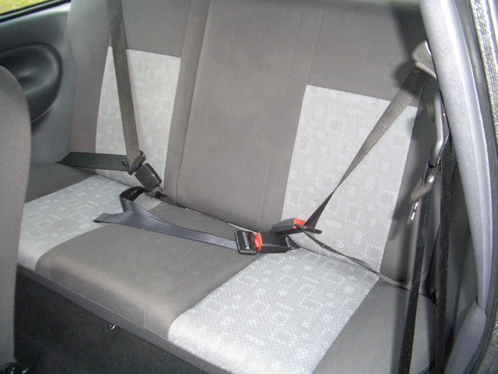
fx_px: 504
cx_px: 249
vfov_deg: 40.7
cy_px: 187
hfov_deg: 52.6
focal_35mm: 35
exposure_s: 1/60
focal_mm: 5.8
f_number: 2.6
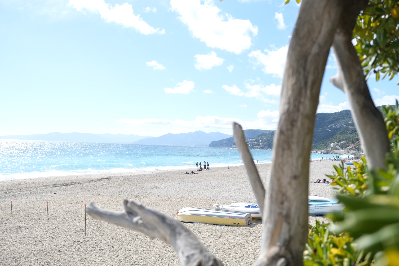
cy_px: 133
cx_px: 200
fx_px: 399
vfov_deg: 36.9
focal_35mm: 36
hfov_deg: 53.1
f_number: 3.6
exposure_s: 1/1000
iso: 160
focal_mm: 24.3
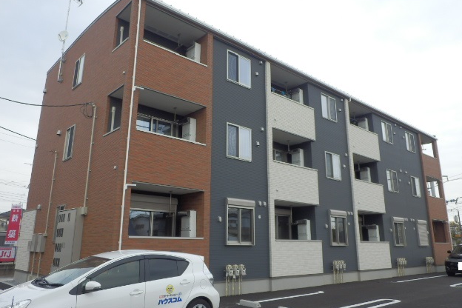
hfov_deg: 58.7
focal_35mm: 32
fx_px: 411
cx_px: 230
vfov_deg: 41.1
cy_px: 143
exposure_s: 1/320
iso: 80
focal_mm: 5.3
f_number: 3.5
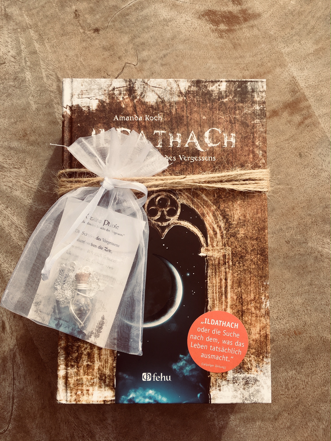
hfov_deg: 48.2
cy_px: 220
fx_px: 370
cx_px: 166
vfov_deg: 61.7
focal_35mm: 29
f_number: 2.2
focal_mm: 4.15
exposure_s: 1/986
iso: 25
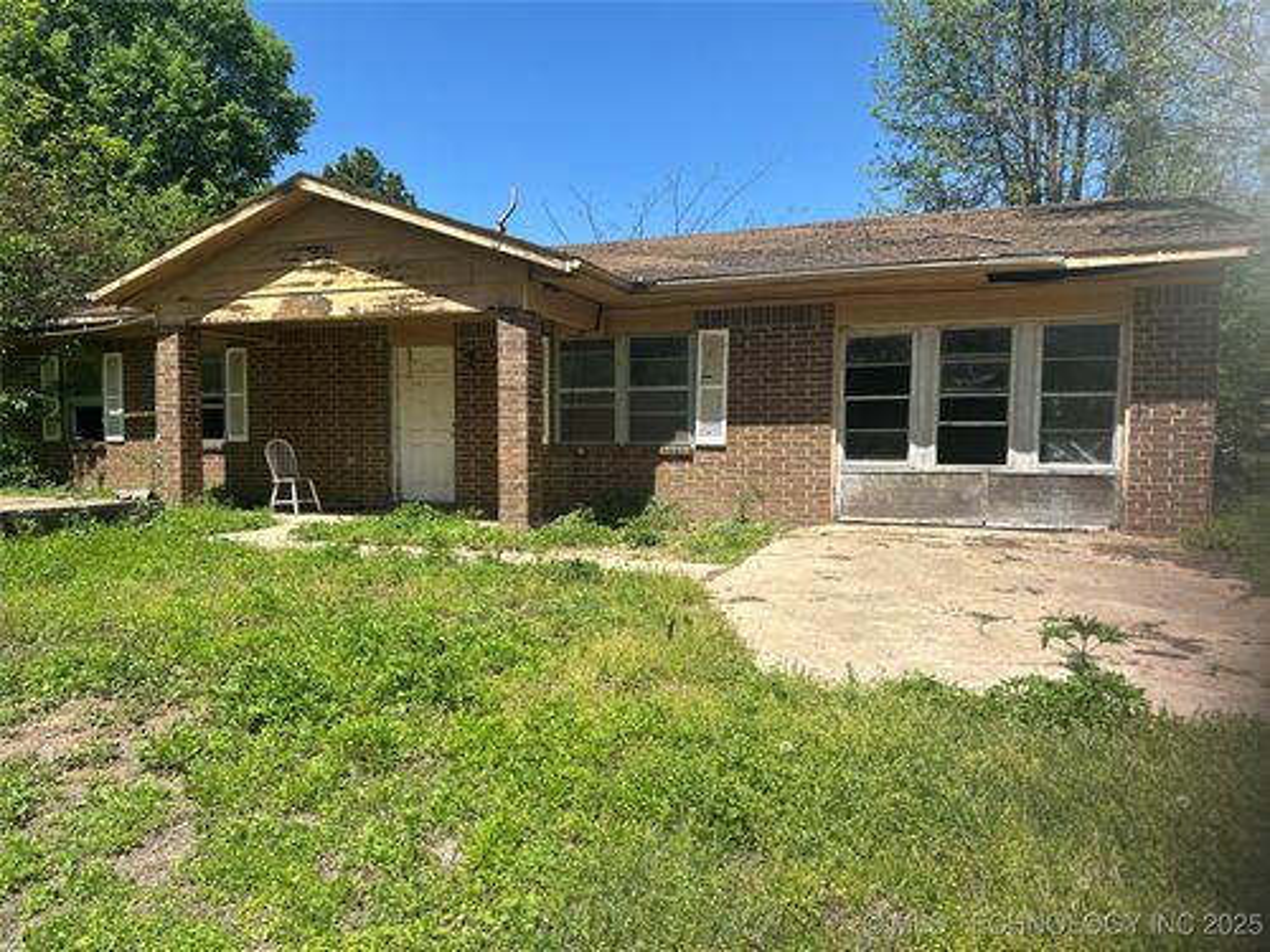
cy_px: 476
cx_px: 635
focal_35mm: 24
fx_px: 881
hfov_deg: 71.6
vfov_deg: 56.8
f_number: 1.78
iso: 80
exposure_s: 1/3472
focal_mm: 6.86
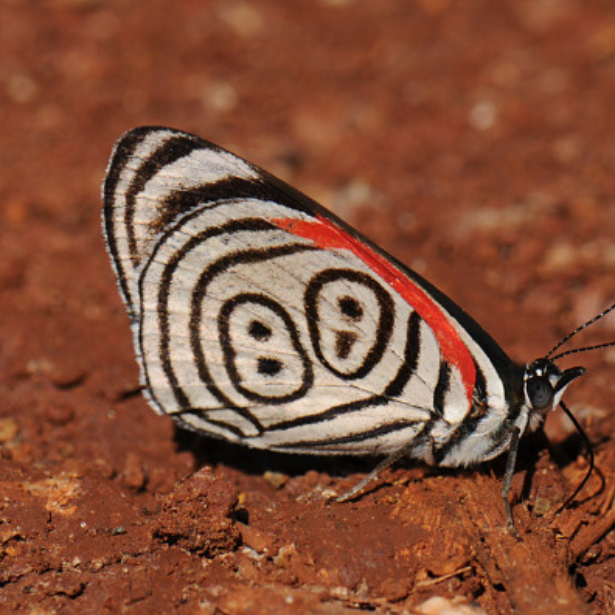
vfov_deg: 8.6
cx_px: 387
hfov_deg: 8.6
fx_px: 4073
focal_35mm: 203
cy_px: 309
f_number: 11
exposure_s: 1/400
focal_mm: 105
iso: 200
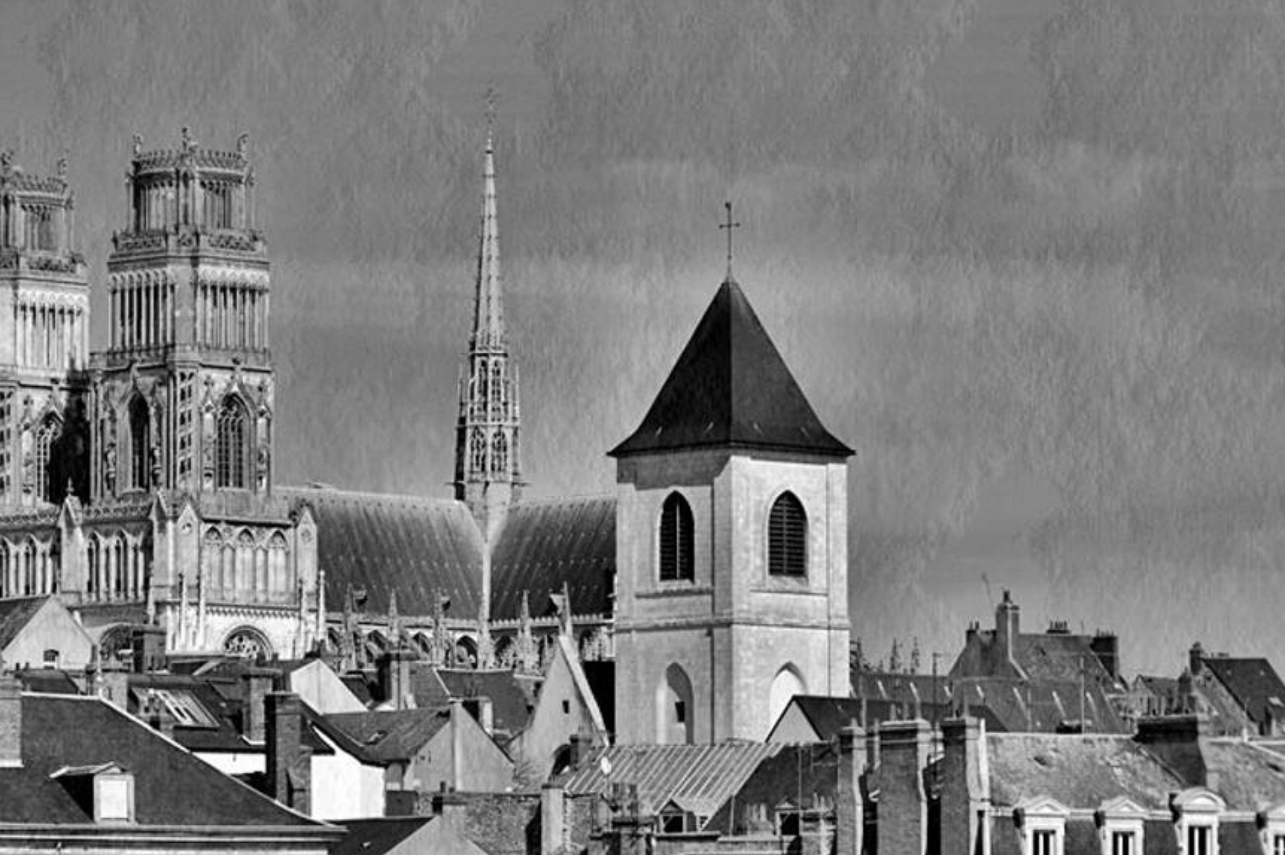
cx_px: 489
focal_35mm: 167
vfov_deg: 8.2
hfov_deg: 12.3
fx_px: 5958
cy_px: 314
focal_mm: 82
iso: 100
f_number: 8
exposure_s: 1/250
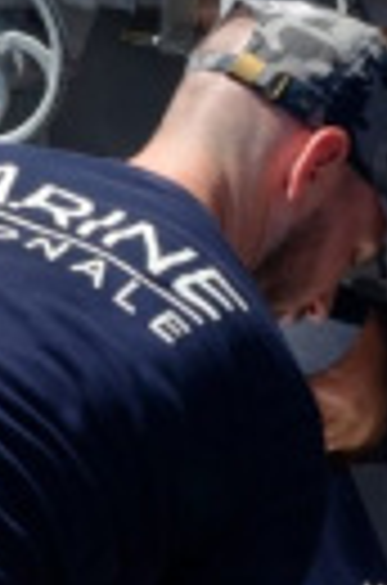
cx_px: 142
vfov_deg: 12.2
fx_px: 2691
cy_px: 621
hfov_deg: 8.2
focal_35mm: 166
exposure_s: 1/320
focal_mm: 24
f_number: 8
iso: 100
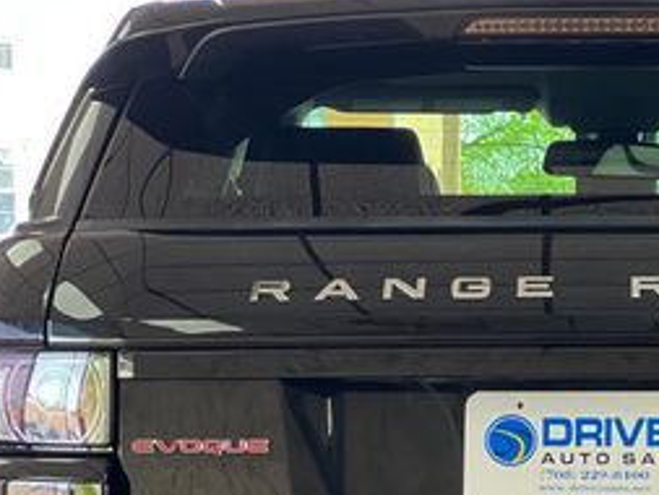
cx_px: 586
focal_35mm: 195
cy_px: 555
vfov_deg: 7.6
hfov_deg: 10.1
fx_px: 3714
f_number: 2.8
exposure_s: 1/40
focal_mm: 9
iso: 125
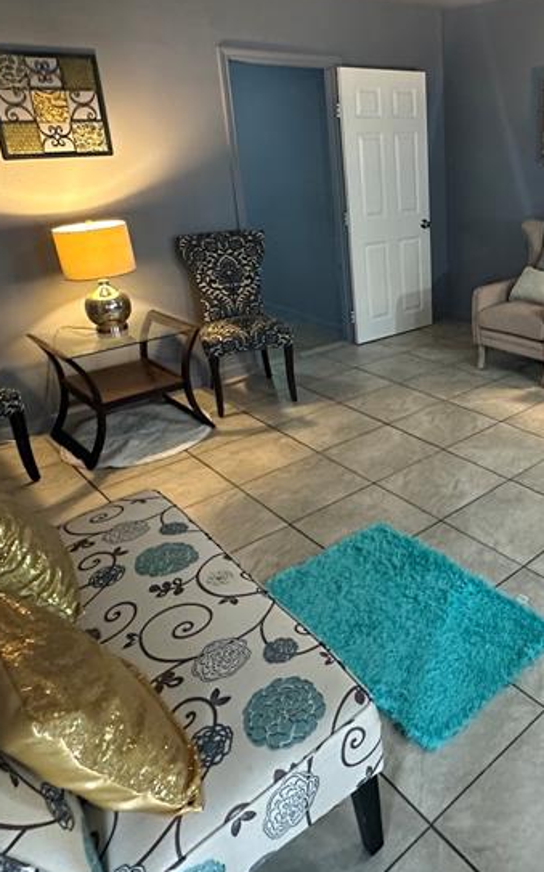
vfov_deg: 65.9
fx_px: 665
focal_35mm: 28
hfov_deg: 41.6
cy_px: 350
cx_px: 470
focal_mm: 2.22
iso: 500
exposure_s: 1/60
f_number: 2.2
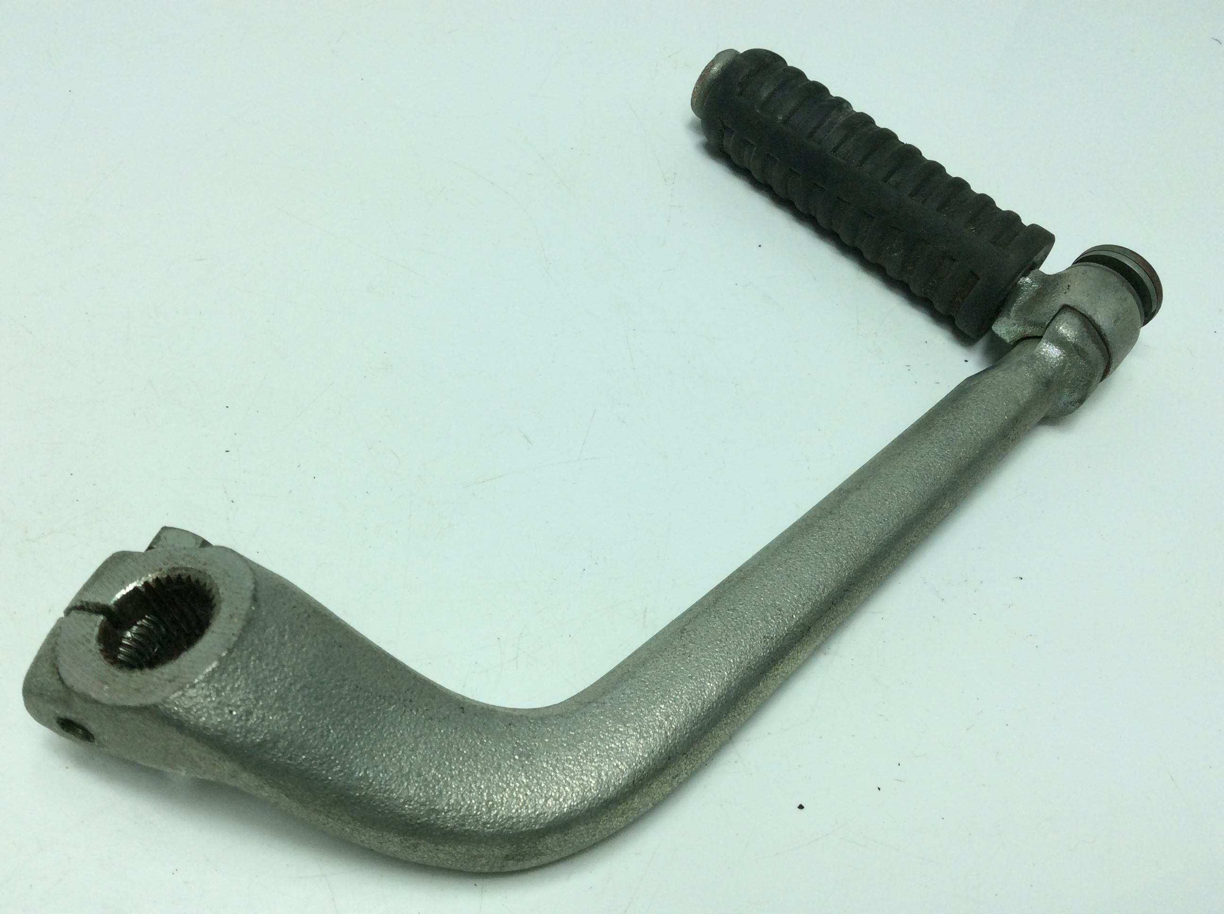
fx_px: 1130
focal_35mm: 32
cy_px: 457
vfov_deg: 44.1
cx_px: 612
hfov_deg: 56.9
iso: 32
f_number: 2.4
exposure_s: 1/602
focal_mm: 3.3
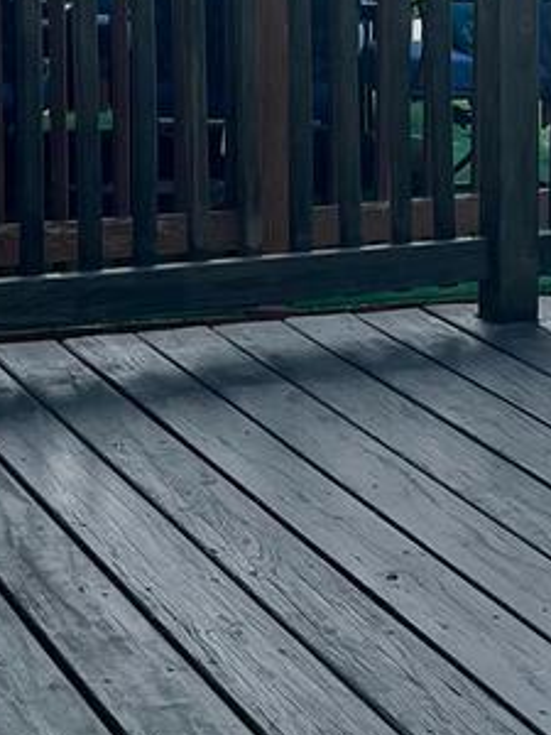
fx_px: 2823
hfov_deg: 10.7
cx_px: 869
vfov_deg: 14.7
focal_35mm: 133
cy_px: 83
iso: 50
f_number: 1.5
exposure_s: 1/2632
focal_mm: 5.7
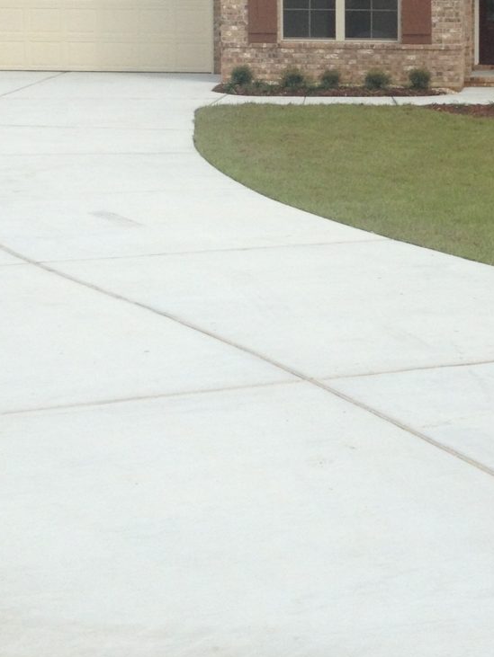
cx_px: 439
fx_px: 1863
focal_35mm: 98
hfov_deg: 14.9
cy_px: 72
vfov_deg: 19.7
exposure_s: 1/2123
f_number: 2.4
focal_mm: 4.28
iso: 50
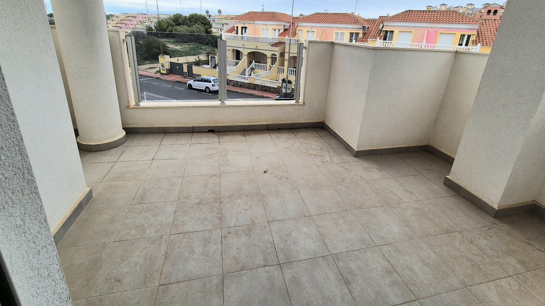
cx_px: 275
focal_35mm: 15
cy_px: 106
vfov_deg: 68.9
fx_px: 217
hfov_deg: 103.0
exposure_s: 1/500
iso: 50
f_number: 2.2
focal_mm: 2.2
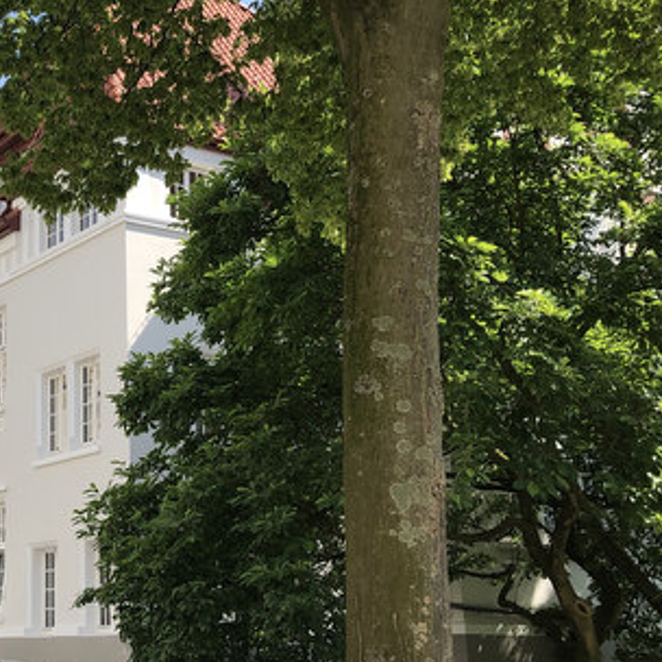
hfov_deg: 28.2
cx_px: 2
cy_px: 324
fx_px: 1233
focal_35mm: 57
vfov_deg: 30.0
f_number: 1.8
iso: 20
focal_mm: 3.99
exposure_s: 1/960
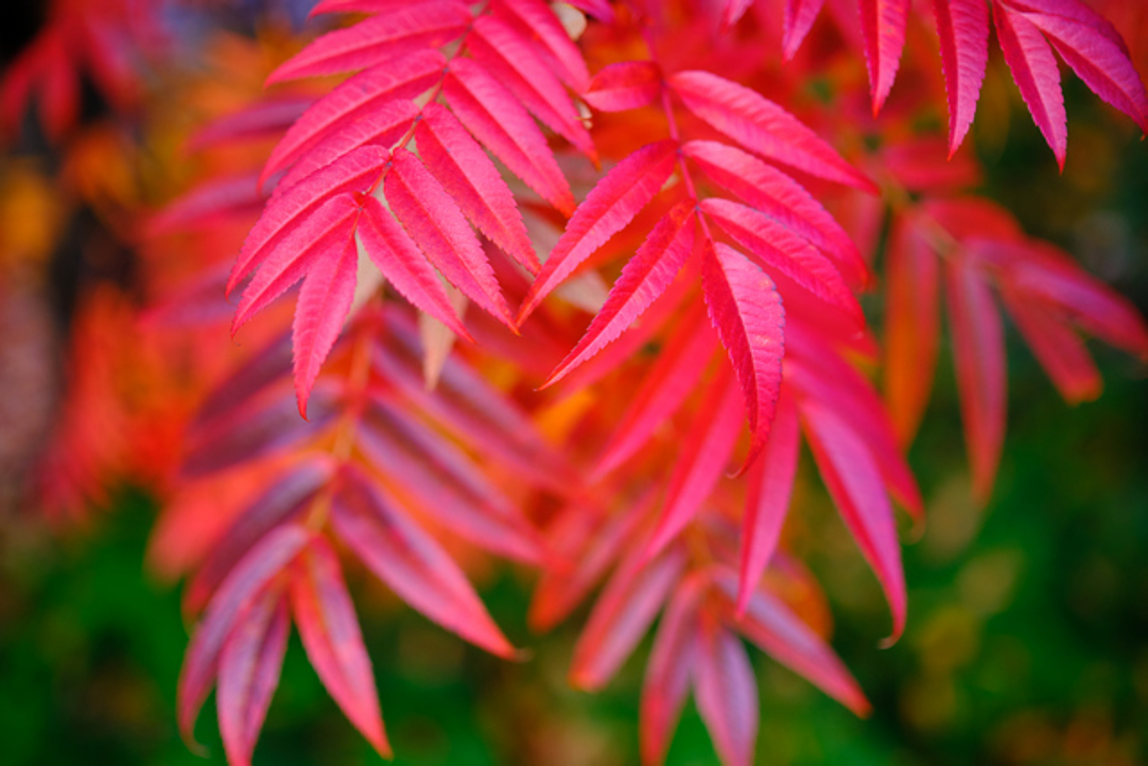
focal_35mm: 50
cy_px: 383
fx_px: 1595
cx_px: 574
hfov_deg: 39.6
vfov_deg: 27.0
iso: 160
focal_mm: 33
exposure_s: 1/640
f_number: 1.4
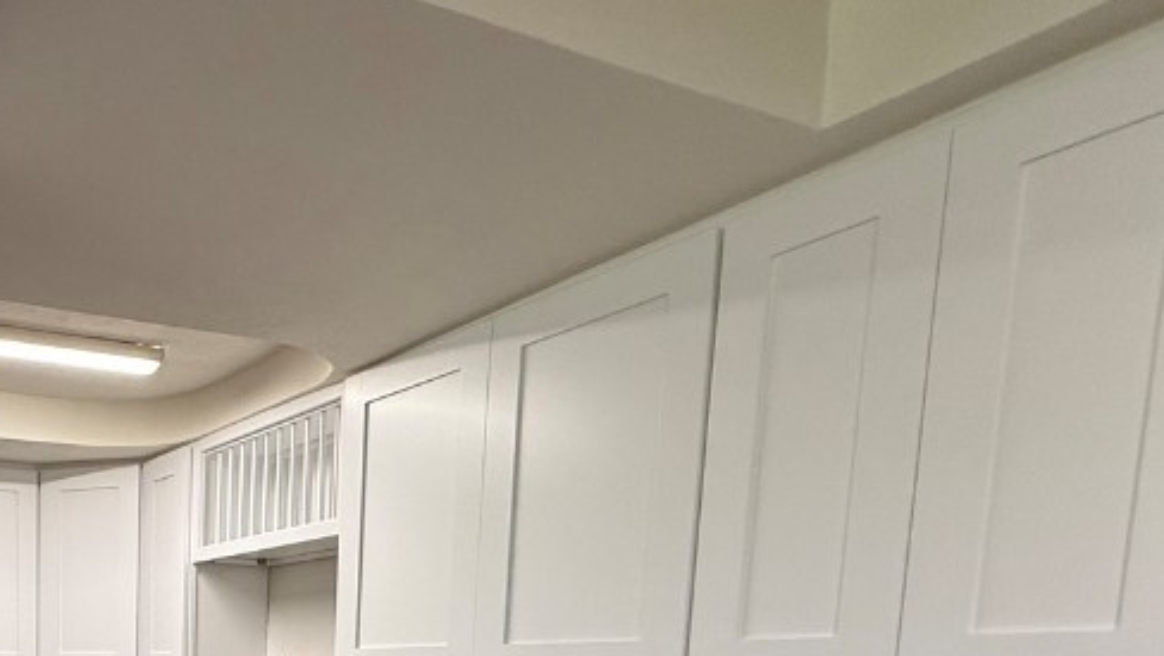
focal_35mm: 32
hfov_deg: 51.1
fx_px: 988
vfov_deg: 30.9
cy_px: 792
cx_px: 43
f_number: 2.2
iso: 250
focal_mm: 2.22
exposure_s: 1/120
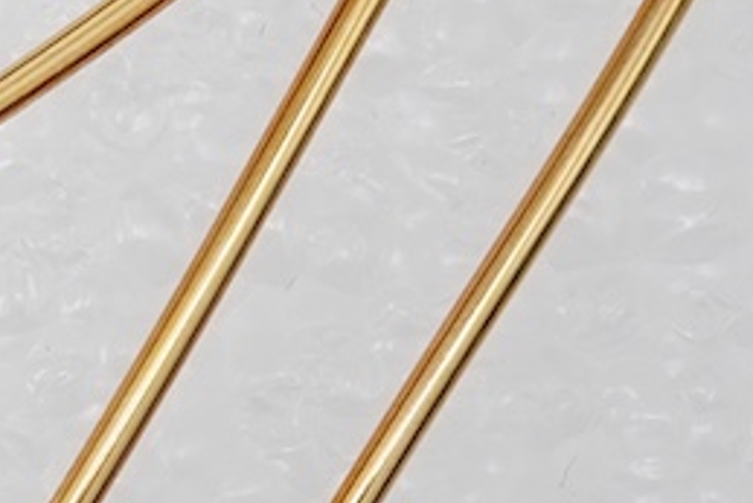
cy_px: 666
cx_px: -1458
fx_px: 6529
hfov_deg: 6.1
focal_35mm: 312
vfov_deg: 4.4
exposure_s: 1/125
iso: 400
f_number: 18
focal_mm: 30
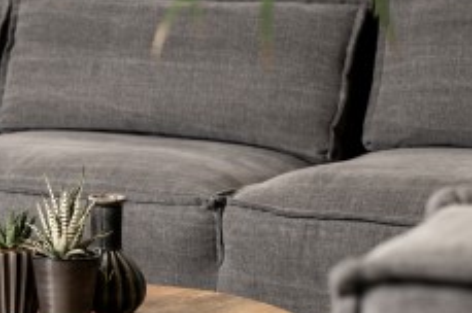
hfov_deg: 16.2
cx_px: 99
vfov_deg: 10.8
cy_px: 305
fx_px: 1650
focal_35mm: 126
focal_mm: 40
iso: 250
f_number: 4
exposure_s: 1/160
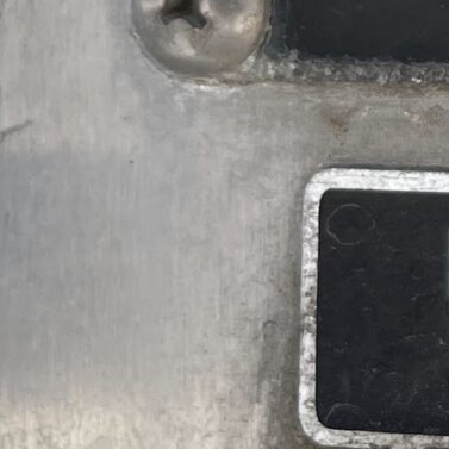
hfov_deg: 9.8
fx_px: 2289
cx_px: 1085
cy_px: -27
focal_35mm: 156
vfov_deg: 11.1
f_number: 1.6
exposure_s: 1/1339
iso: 32
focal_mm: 5.1
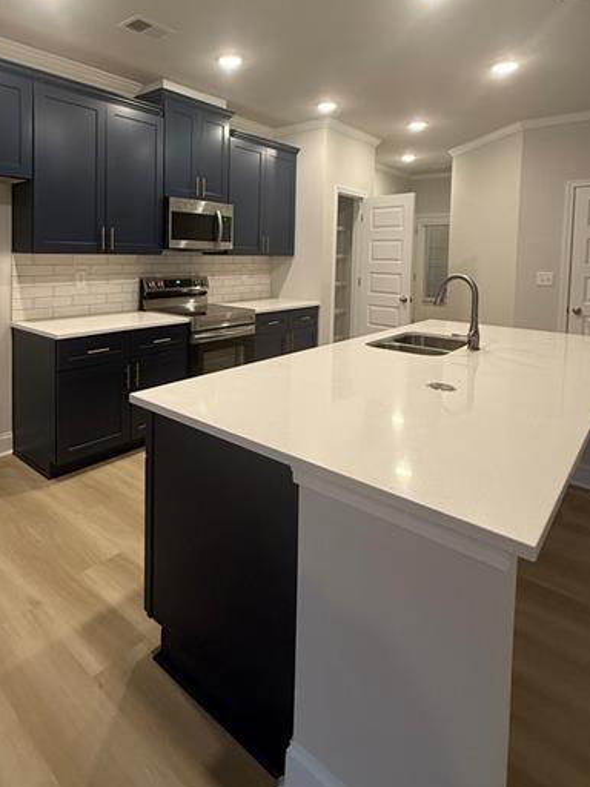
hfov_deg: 62.2
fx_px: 477
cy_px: 280
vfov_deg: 77.1
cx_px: 207
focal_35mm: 21
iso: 250
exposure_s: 1/60
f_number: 2.2
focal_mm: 2.22
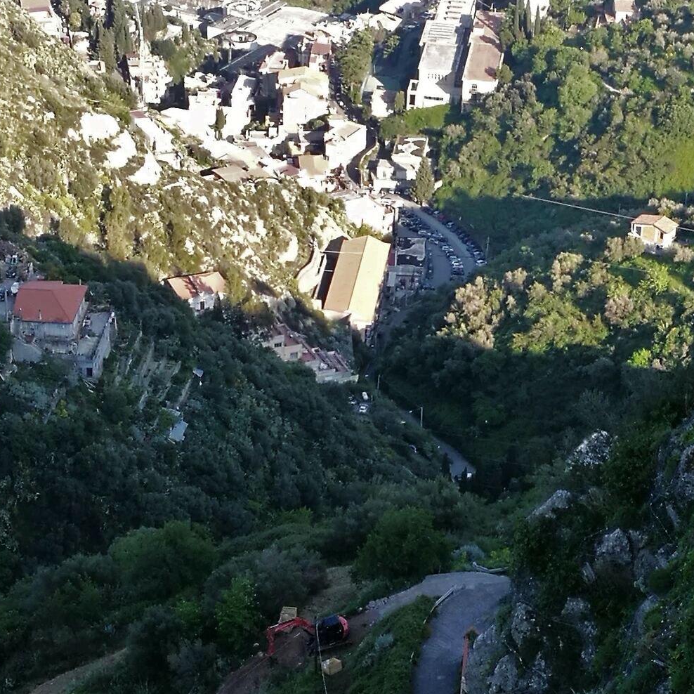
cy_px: 302
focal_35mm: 88
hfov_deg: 19.5
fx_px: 1996
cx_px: 544
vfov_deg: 19.7
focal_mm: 4.5
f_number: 2.2
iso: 50
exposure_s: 1/303
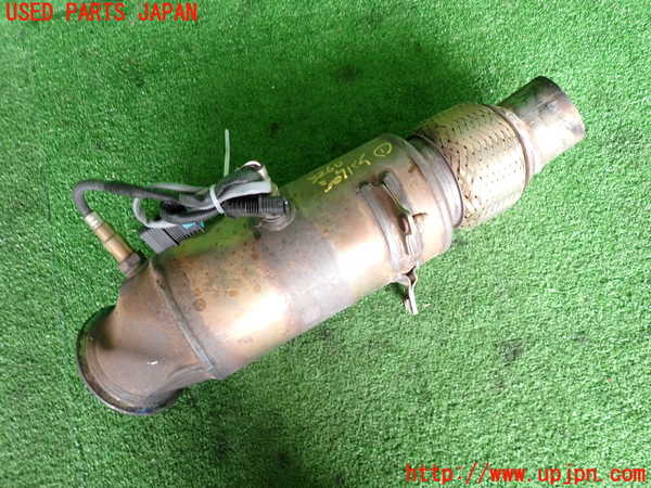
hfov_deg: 69.4
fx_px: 470
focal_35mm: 25
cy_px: 244
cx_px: 326
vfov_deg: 54.9
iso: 200
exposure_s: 1/50
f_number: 2
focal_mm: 4.5
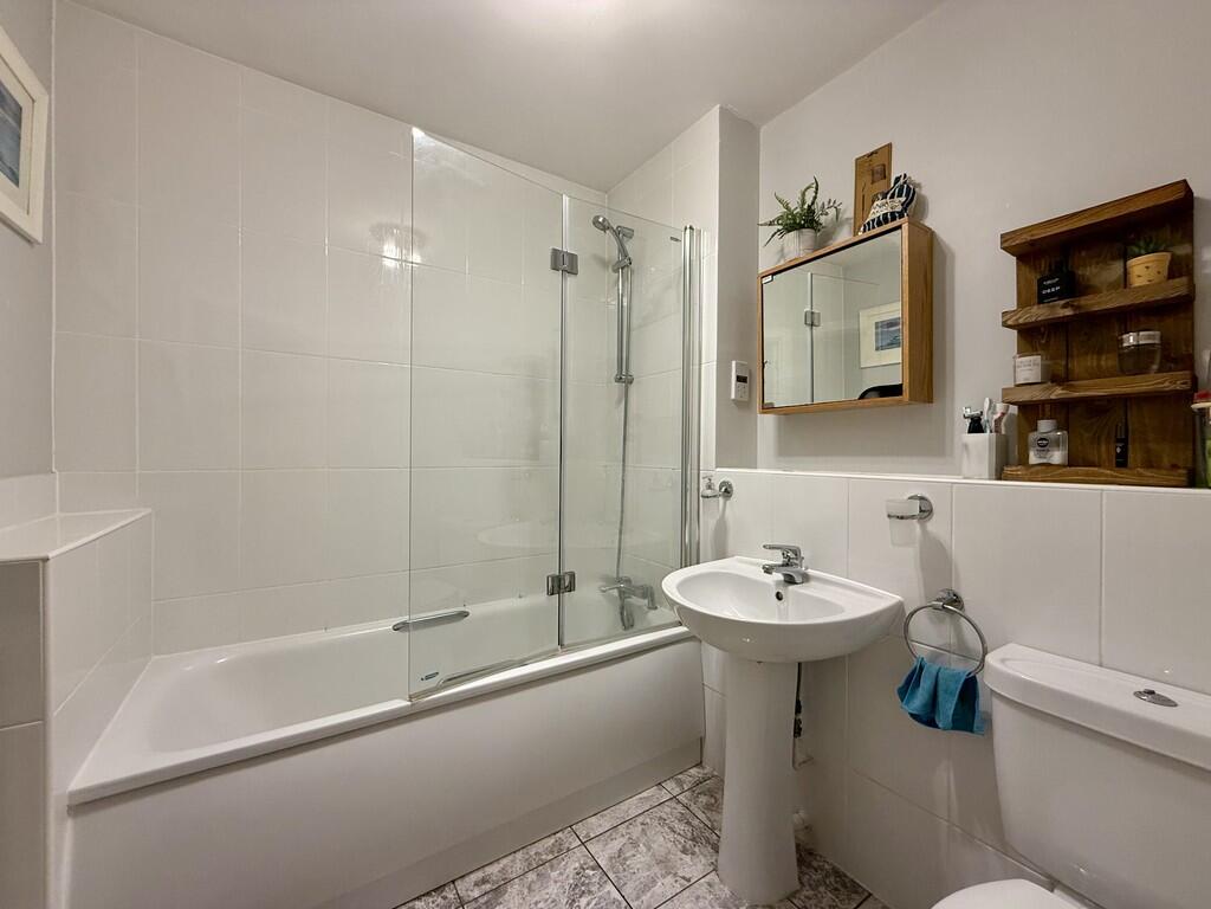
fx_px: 490
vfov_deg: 85.7
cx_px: 606
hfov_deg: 102.1
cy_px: 454
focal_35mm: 14
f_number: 2.2
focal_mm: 2.22
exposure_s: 1/50
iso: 160
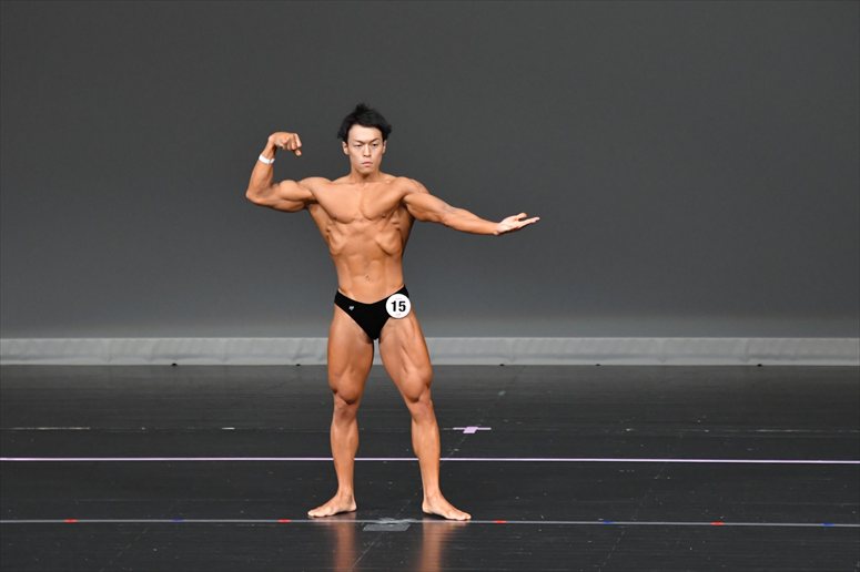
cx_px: 430
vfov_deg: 4.8
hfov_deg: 7.2
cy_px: 286
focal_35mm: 285
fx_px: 6805
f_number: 5.6
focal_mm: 190
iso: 4000
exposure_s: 1/400
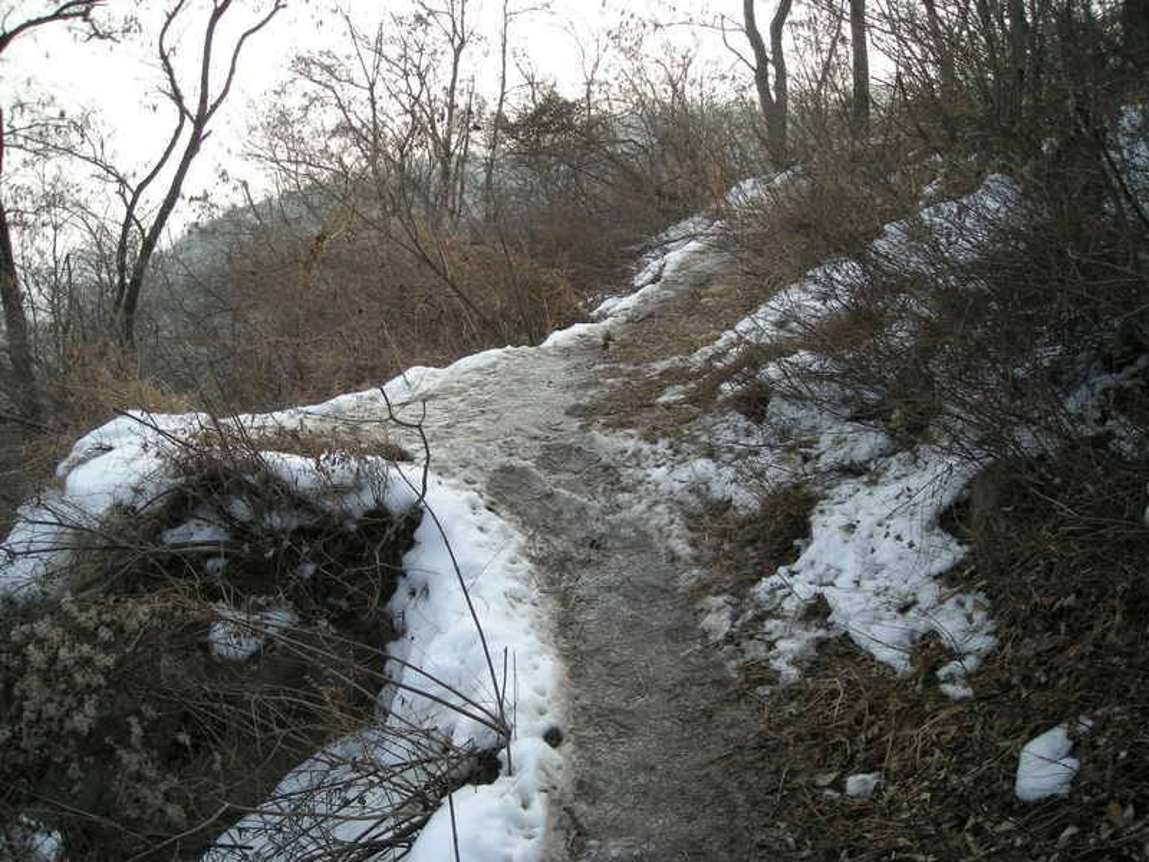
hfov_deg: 52.6
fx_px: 1162
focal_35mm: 35
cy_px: 431
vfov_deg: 40.7
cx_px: 574
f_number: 2.8
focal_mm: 5.7
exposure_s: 1/203
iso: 50
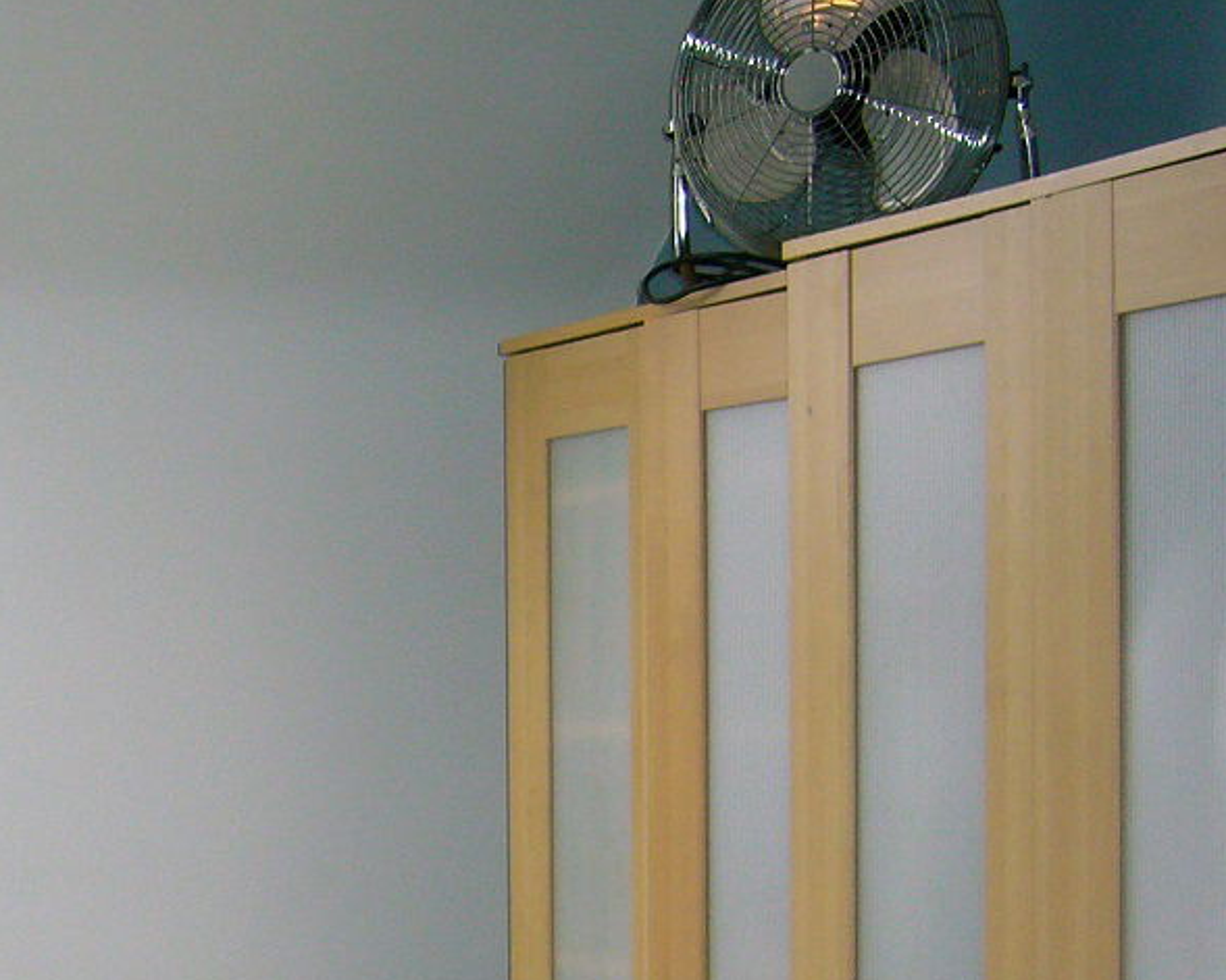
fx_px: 3156
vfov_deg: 17.4
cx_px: -42
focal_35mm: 87
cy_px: 898
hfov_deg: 21.1
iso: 100
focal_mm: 5.8
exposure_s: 1/100
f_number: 2.8
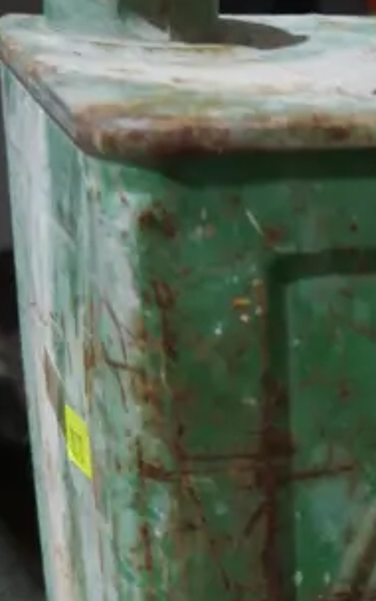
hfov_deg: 11.5
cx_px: 620
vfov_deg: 18.8
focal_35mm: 107
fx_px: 1754
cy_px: 643
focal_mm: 15
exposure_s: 1/60
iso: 400
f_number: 3.6
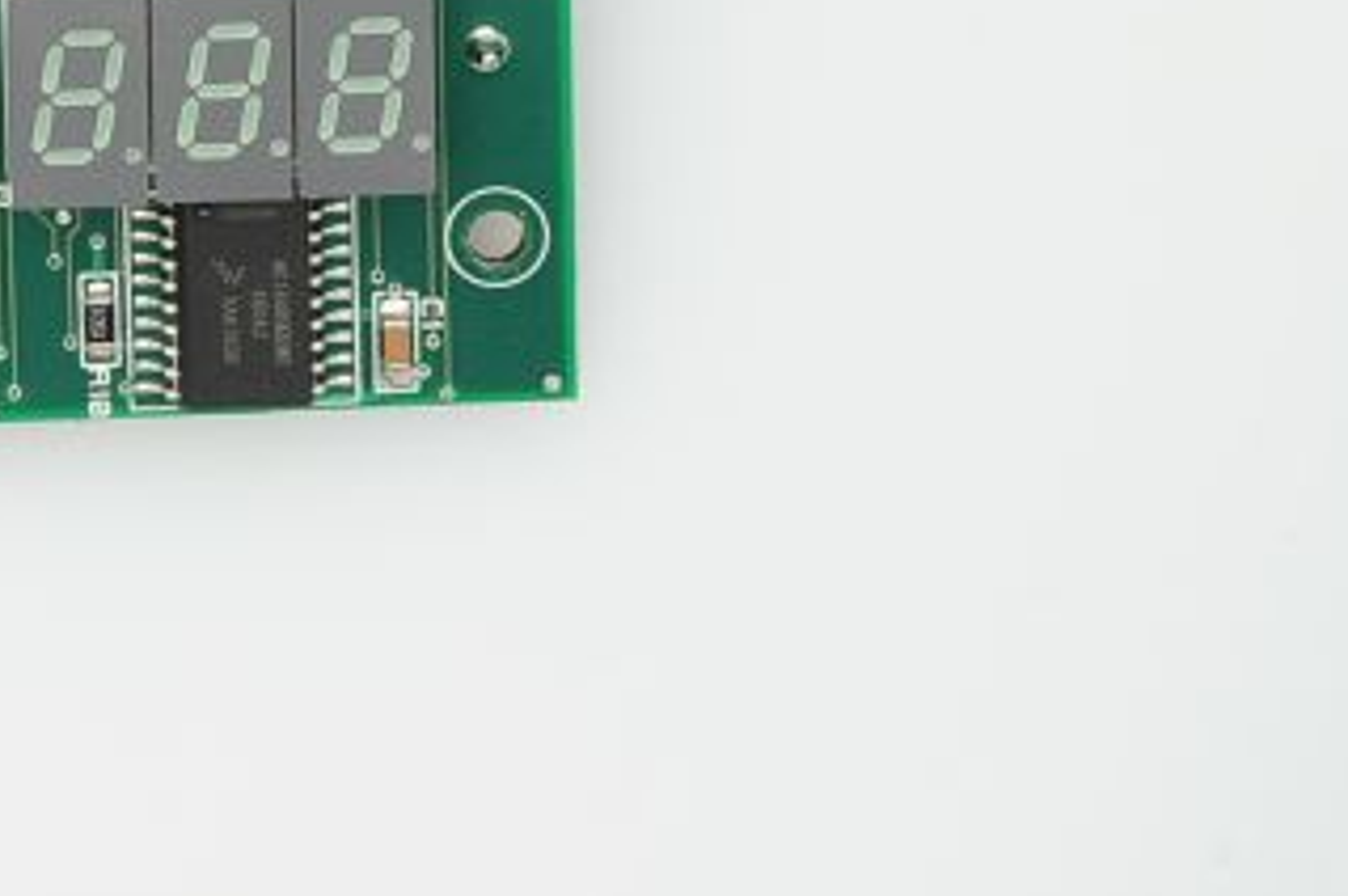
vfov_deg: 4.0
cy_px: -207
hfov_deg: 6.1
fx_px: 12680
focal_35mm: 339
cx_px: -279
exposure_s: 1/100
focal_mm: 120
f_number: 9
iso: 800
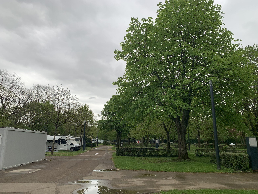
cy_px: 97
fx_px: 194
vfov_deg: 53.1
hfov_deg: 67.3
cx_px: 129
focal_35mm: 26
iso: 25
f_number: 1.8
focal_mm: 4.25
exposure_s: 1/334
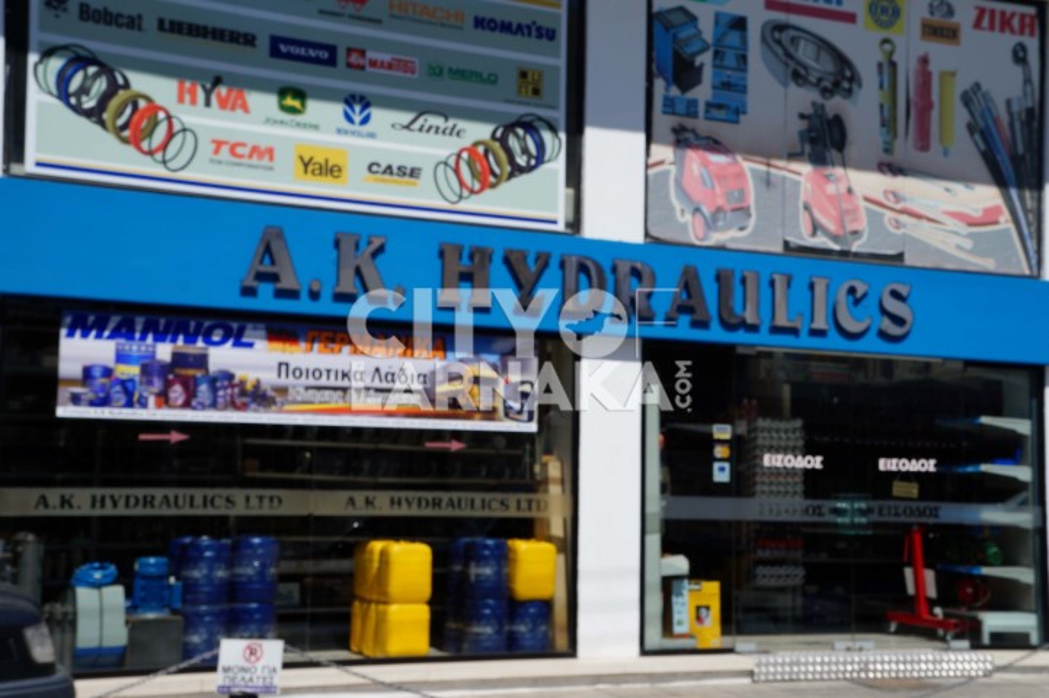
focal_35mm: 54
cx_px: 524
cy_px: 349
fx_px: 1573
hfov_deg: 36.9
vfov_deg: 25.0
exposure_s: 1/160
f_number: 16
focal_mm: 36
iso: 100
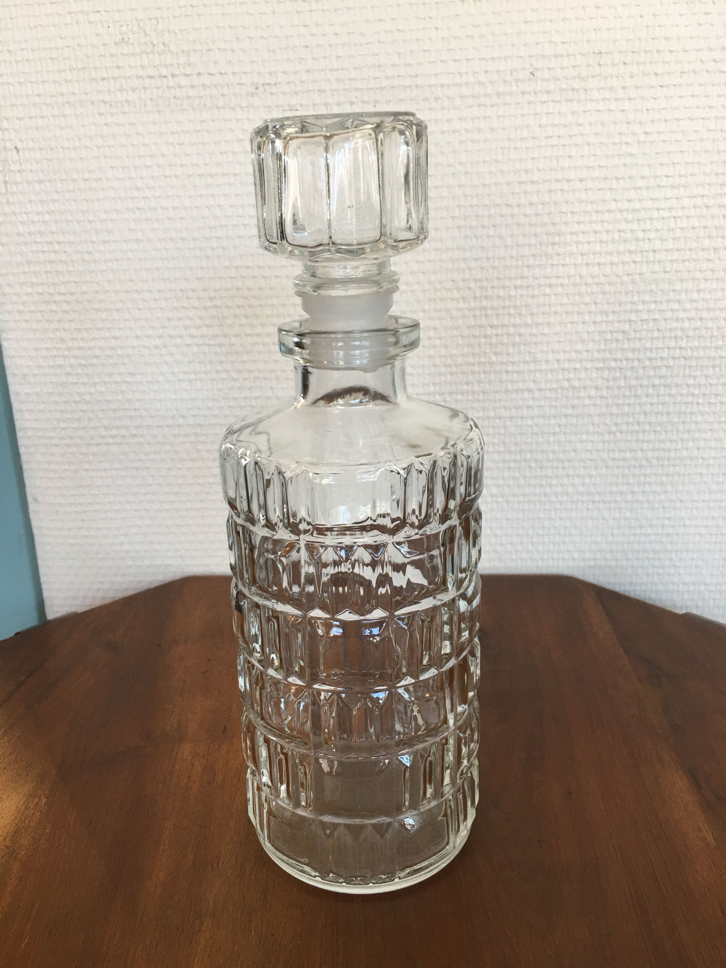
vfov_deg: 61.7
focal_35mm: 29
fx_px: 811
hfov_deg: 48.2
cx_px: 363
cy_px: 484
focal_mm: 4.15
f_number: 2.2
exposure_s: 1/33
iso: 40
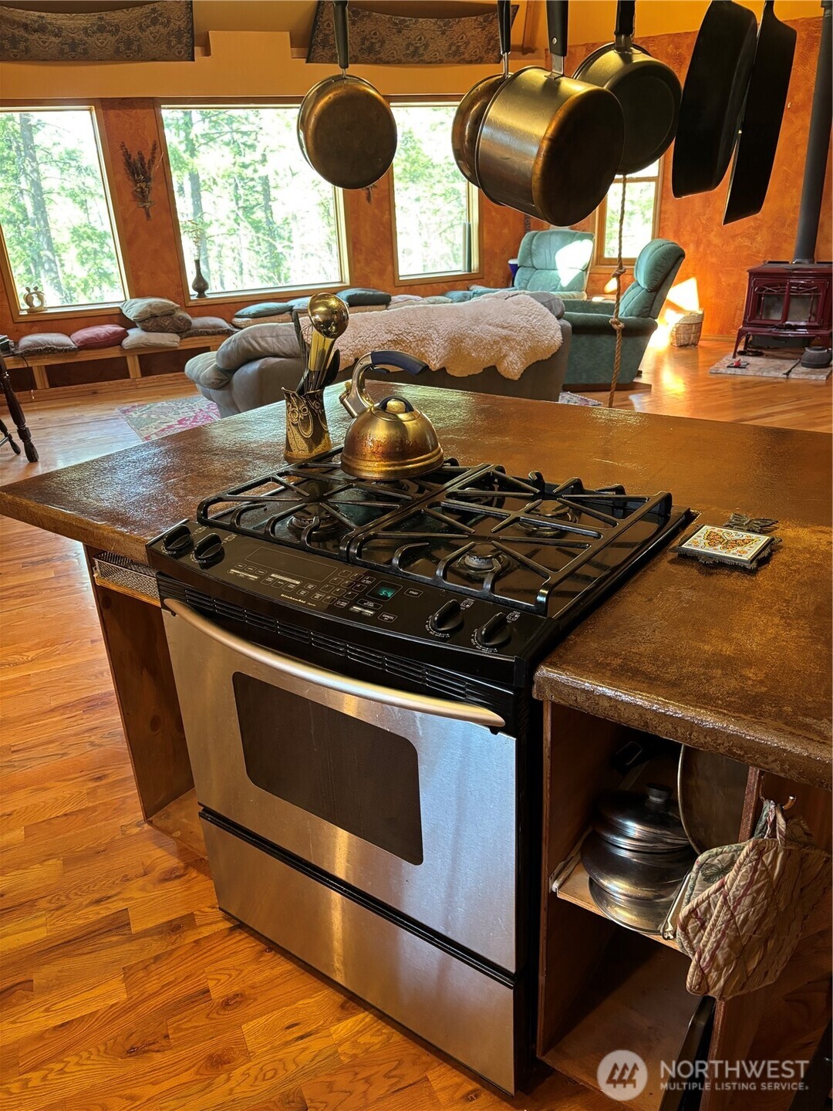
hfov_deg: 53.1
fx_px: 834
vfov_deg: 67.3
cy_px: 556
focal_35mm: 26
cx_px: 416
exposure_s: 1/60
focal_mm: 5.96
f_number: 1.6
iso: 320
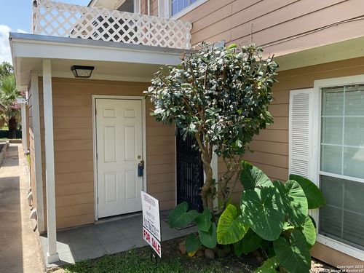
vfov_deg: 48.2
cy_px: 136
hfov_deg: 61.7
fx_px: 305
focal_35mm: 29
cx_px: 182
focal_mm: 3
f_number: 1.8
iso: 16
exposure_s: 1/540
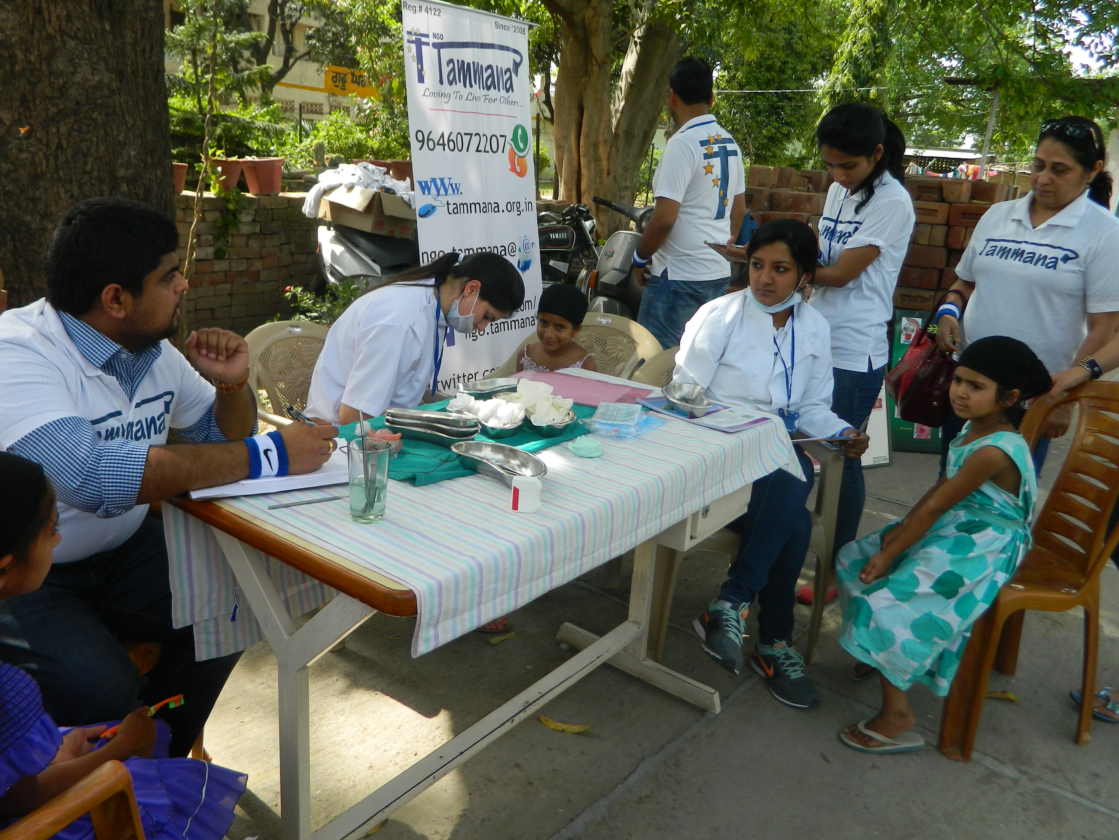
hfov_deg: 63.4
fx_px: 905
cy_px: 377
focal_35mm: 28
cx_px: 529
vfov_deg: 49.7
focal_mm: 4.5
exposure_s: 1/250
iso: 80
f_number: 3.1
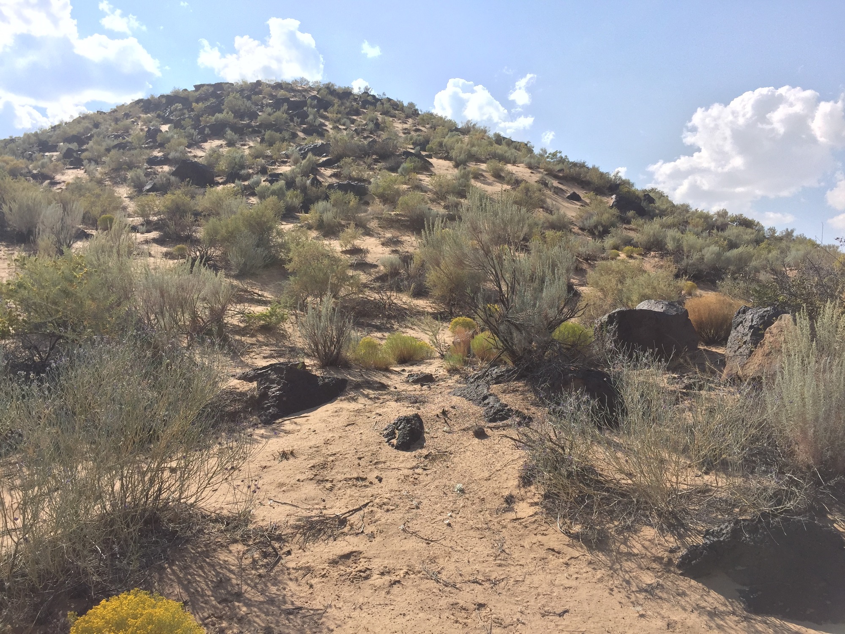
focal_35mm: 29
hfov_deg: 61.7
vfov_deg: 48.2
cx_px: 422
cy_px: 317
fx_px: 708
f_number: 2.2
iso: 32
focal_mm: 4.15
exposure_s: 1/2198
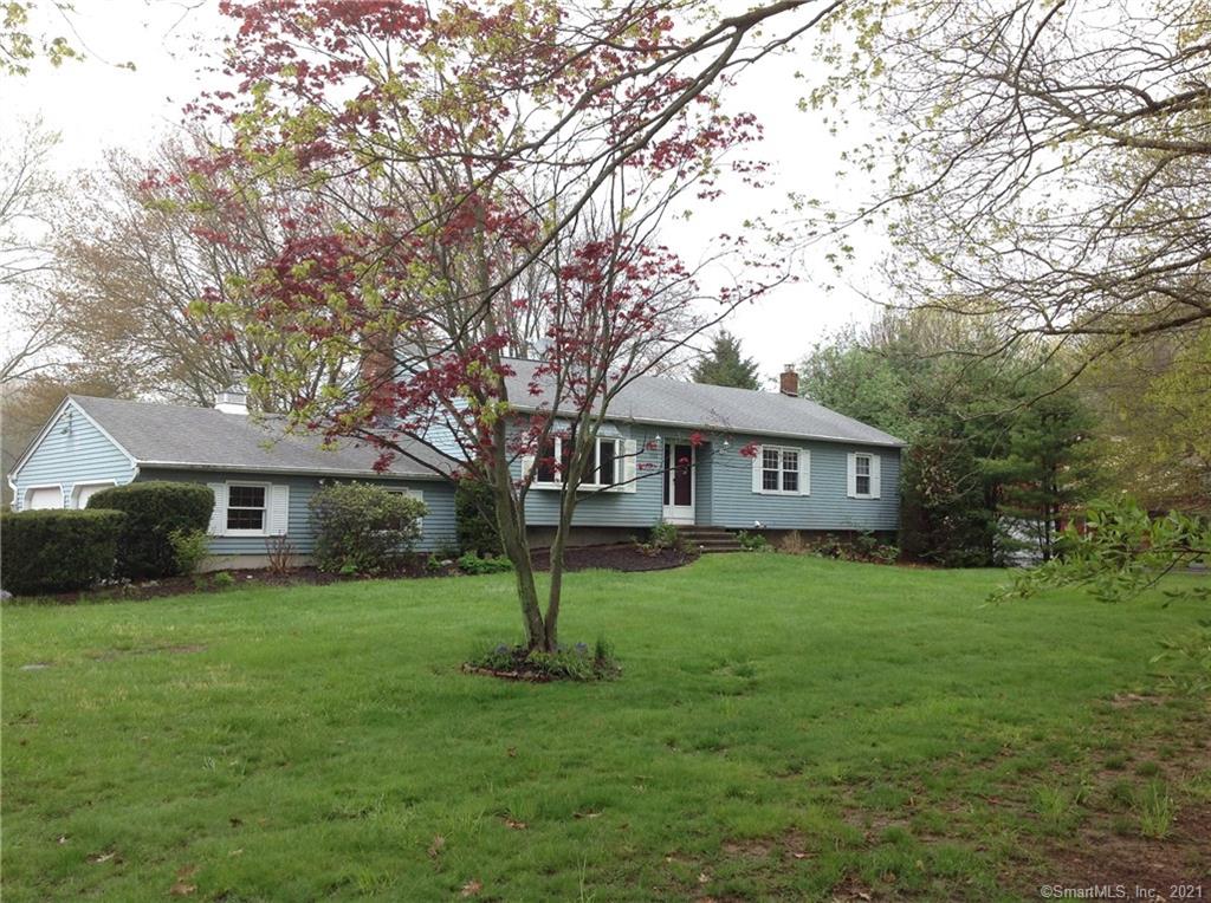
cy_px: 452
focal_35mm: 35
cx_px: 606
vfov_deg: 40.6
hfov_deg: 52.7
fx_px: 1222
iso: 50
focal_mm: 4.28
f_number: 2.4
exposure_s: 1/167
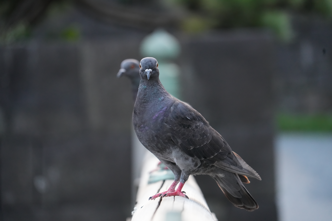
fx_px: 1568
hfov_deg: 12.1
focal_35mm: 170
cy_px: 110
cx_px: 166
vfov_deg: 8.1
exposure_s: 1/200
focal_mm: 170
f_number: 7.1
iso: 3200
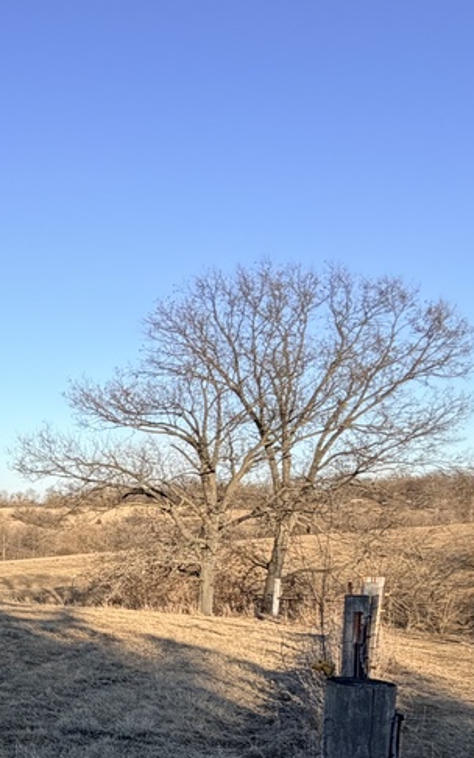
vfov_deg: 42.6
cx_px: -248
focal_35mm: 44
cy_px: 636
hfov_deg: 23.2
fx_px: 909
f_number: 2.2
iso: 32
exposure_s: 1/770
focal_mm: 2.22
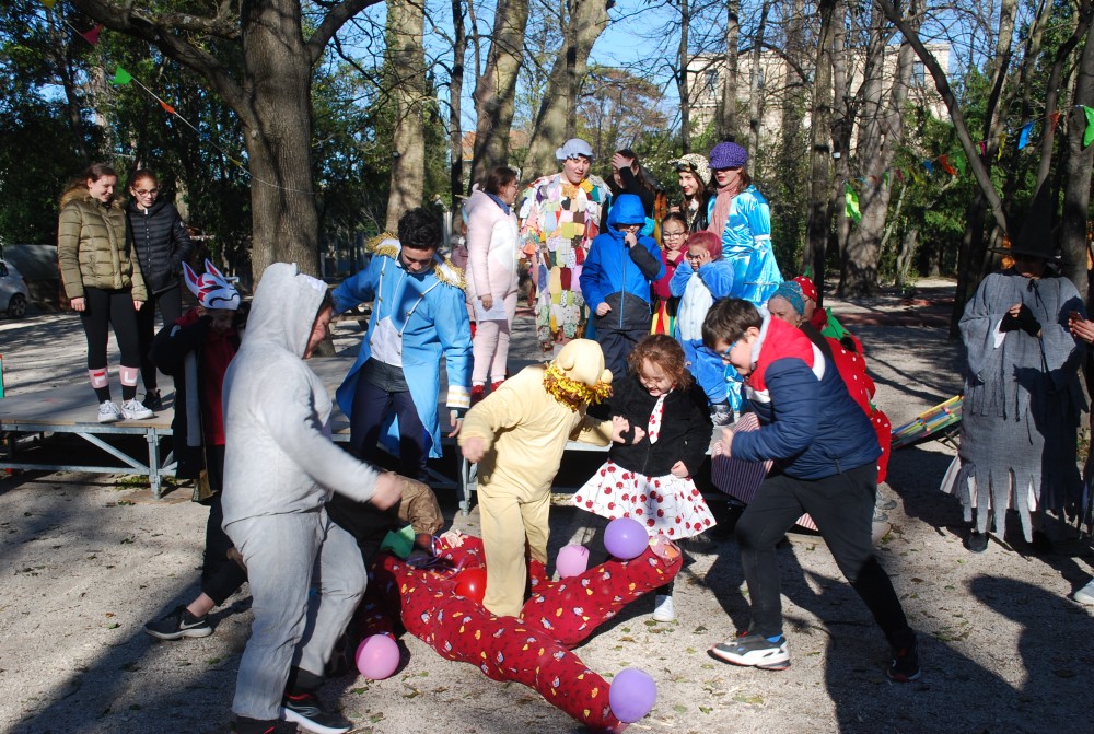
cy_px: 367
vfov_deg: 37.0
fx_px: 1096
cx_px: 547
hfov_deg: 53.0
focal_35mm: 36
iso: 100
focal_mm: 24
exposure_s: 1/160
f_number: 6.3
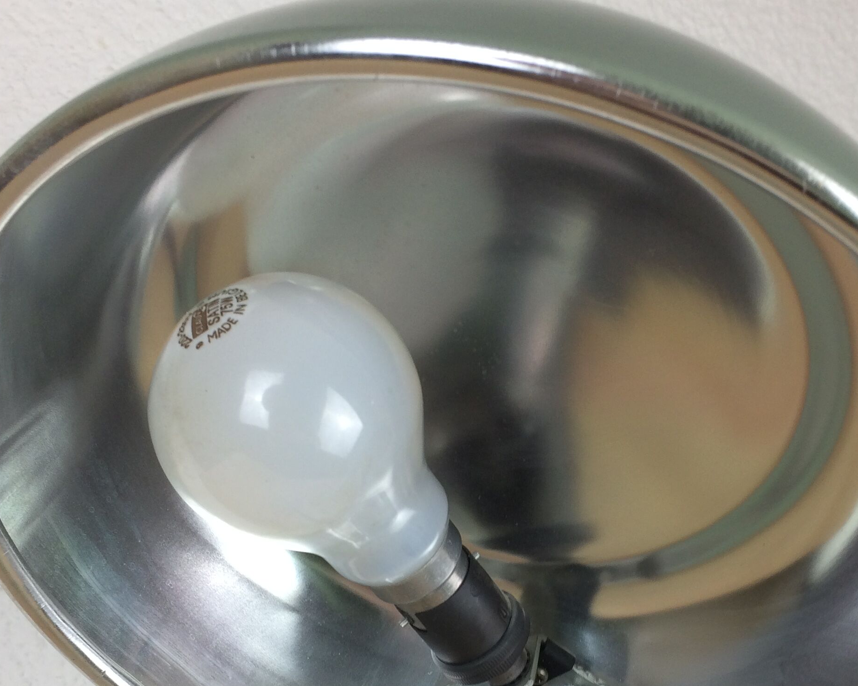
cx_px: 458
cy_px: 519
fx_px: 1270
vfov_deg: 29.7
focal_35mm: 50
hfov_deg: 37.3
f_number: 2.2
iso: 40
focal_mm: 4.15
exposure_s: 1/50
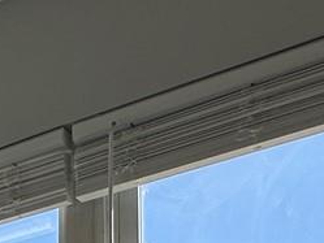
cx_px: -259
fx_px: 843
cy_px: 530
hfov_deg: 17.6
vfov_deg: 13.4
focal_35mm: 90
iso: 40
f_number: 2.2
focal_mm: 2.22
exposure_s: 1/979
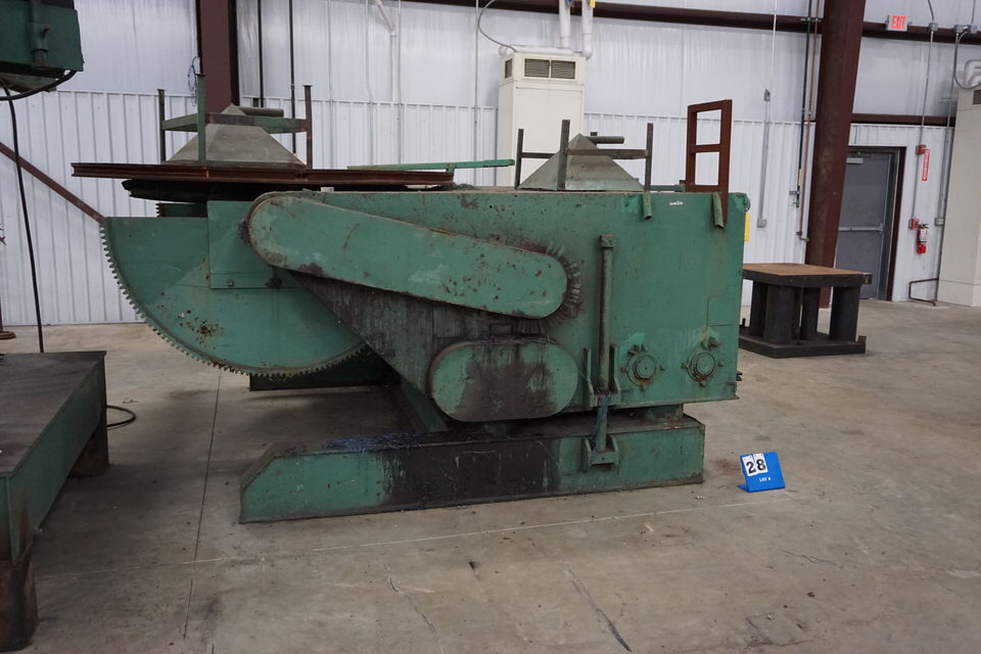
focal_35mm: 30
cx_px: 490
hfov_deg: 61.9
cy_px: 327
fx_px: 817
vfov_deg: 43.6
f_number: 4
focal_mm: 20
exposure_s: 1/160
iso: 2000
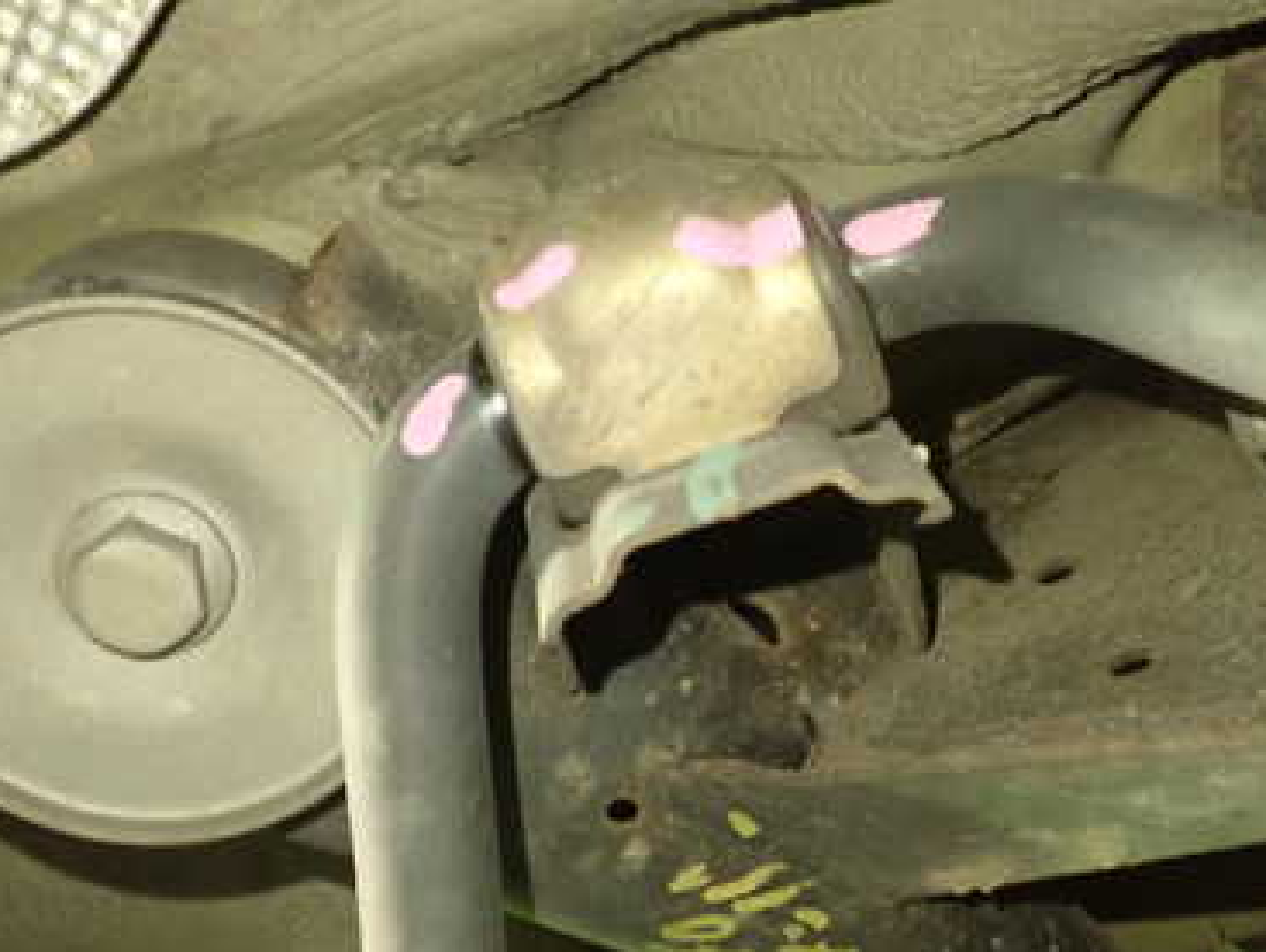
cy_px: 693
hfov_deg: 38.8
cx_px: 742
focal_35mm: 49
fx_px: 1794
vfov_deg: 29.3
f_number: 2.3
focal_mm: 5.5
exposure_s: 1/30
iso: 1250
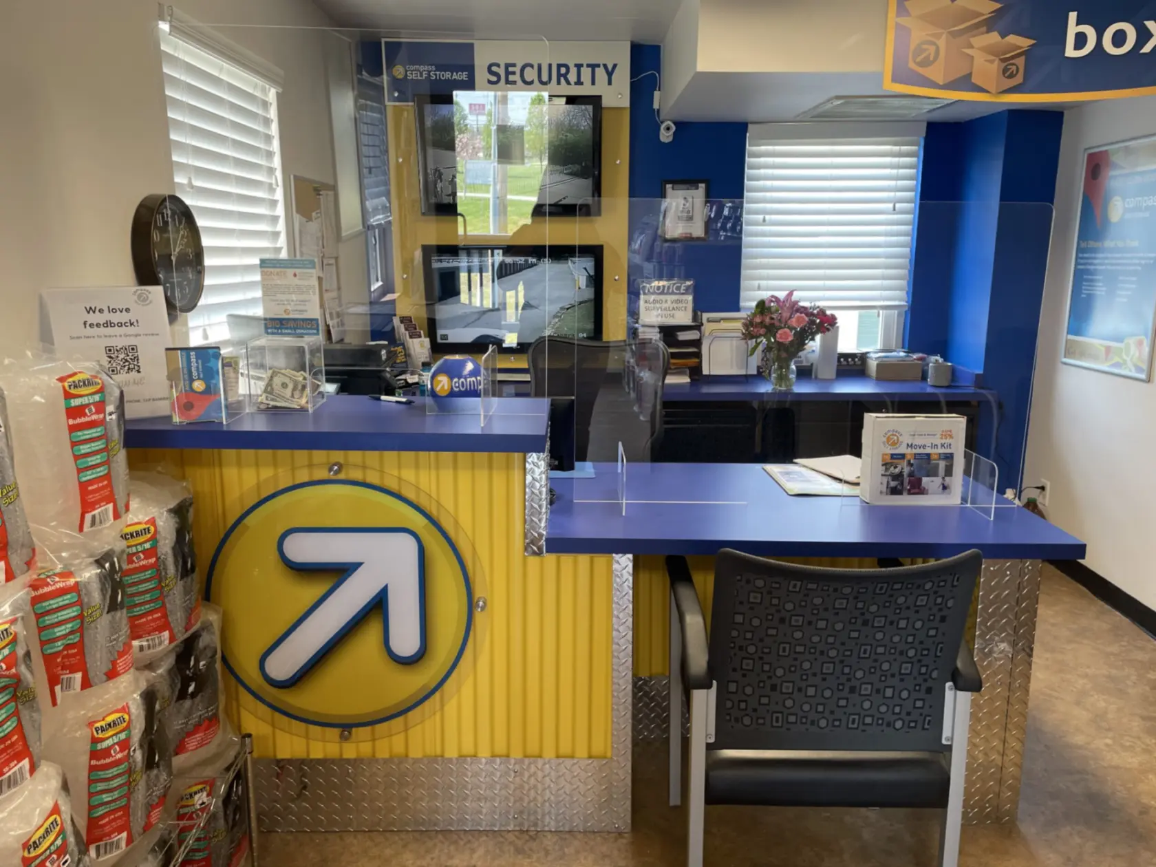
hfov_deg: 67.3
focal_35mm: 26
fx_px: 868
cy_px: 434
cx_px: 578
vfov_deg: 53.1
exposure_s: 1/60
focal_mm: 4.2
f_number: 1.6
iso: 64
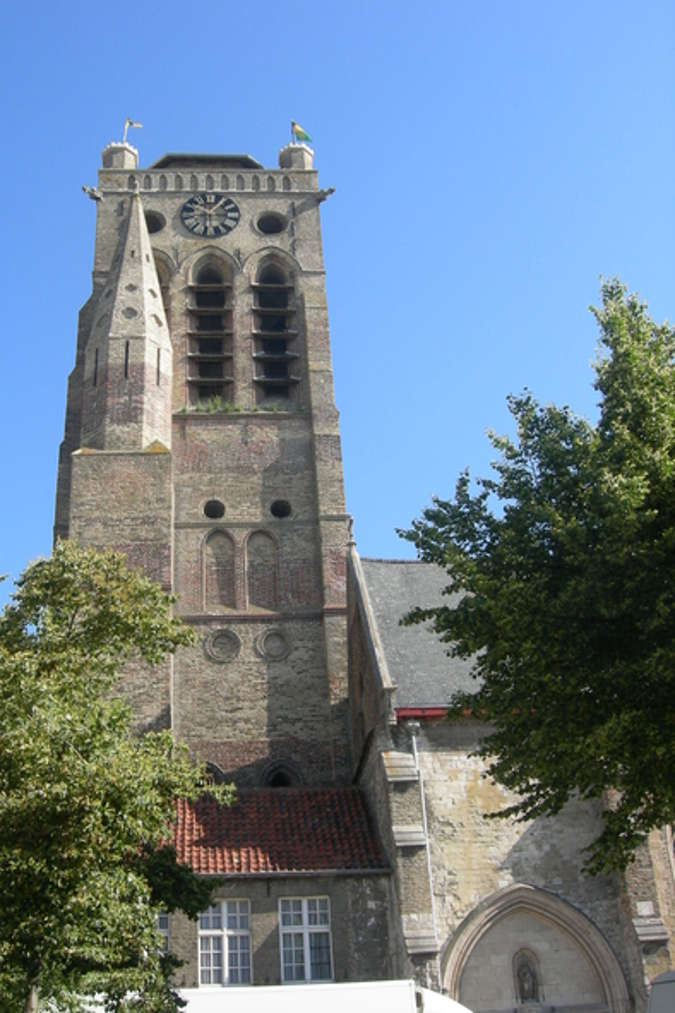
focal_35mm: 38
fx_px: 1069
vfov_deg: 50.7
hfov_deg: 35.0
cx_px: 291
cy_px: 501
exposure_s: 1/168
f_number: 5.4
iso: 64
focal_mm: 7.5
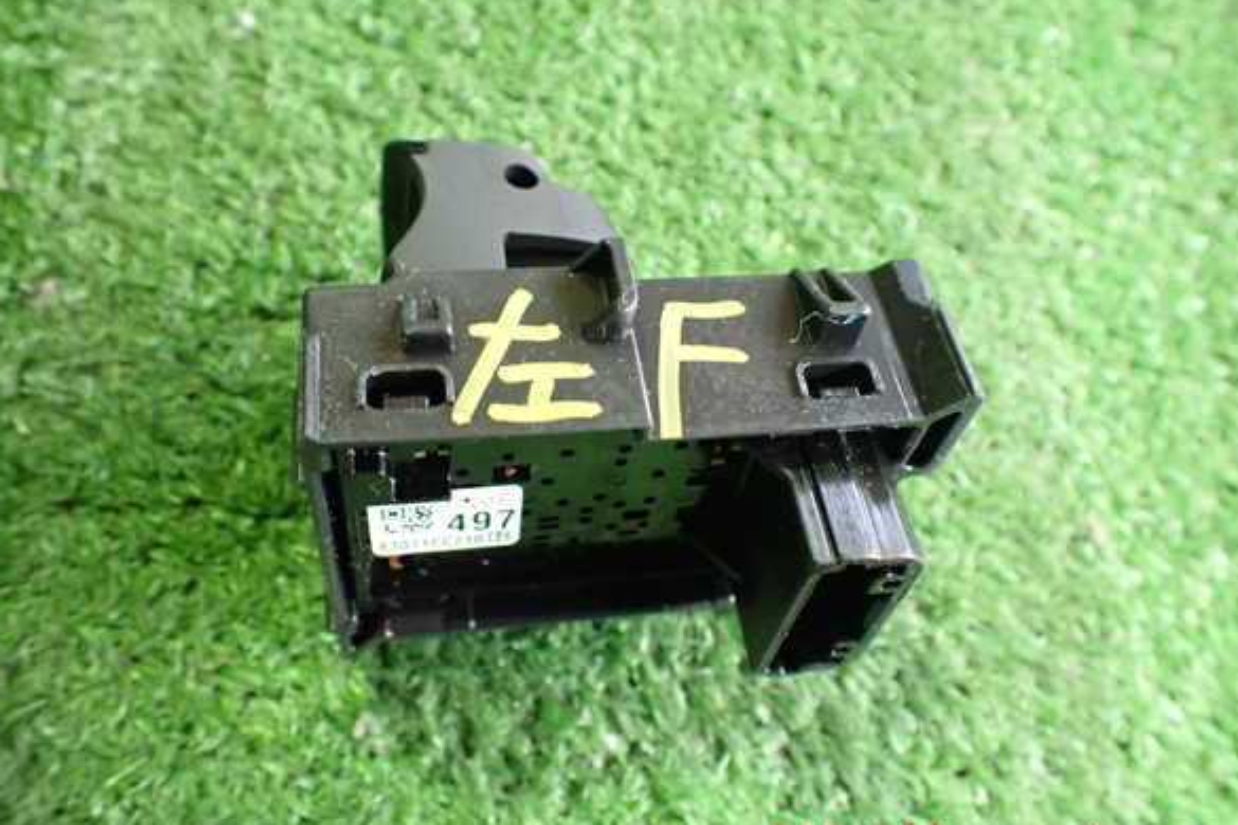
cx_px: 618
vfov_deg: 41.1
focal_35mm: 32
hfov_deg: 58.7
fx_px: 1100
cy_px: 398
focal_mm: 5.4
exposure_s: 1/30
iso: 800
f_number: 2.3
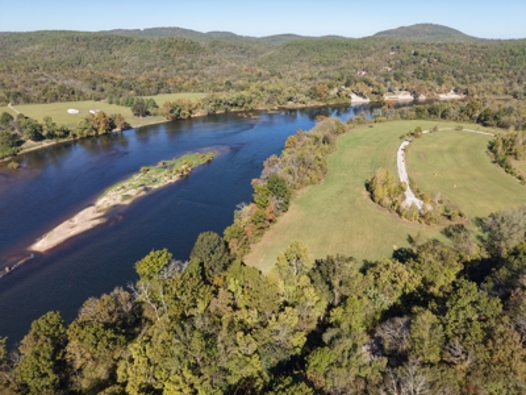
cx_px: 263
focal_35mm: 24
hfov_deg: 71.6
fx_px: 365
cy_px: 198
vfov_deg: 56.8
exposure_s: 1/4000
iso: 220
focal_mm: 8.67
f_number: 1.8
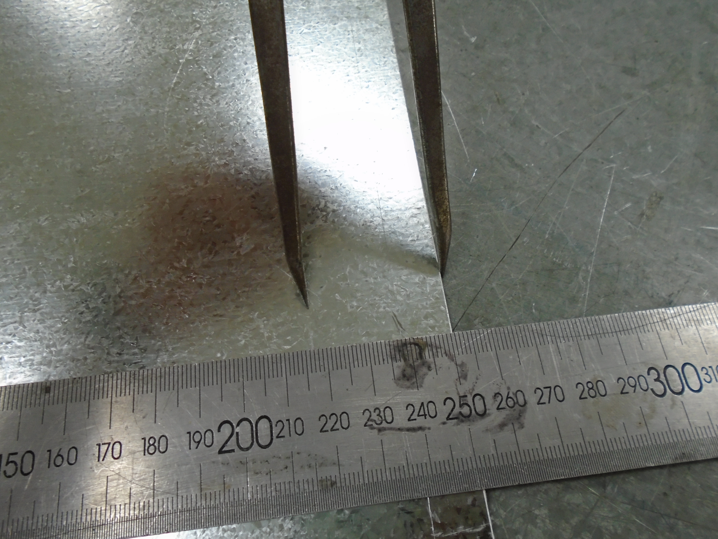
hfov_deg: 67.3
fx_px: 539
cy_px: 270
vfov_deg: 53.1
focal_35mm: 26
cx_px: 359
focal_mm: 4.6
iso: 160
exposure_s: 1/30
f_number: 3.2
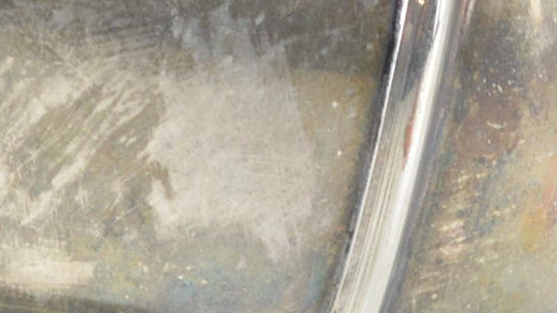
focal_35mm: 437
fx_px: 6456
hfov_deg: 4.9
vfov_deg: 2.8
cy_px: 84
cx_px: 96
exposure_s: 1/60
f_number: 6.3
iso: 800
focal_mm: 50
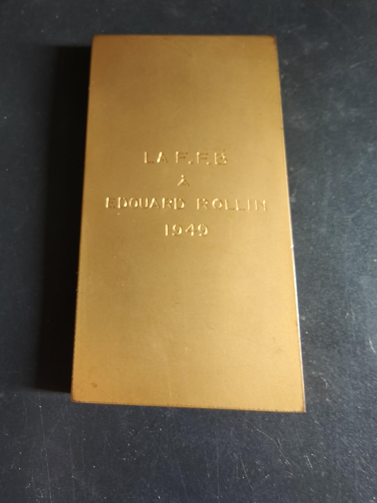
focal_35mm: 23
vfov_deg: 73.9
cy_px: 252
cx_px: 188
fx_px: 334
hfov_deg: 58.9
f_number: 2
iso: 1250
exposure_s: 1/25
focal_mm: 2.32
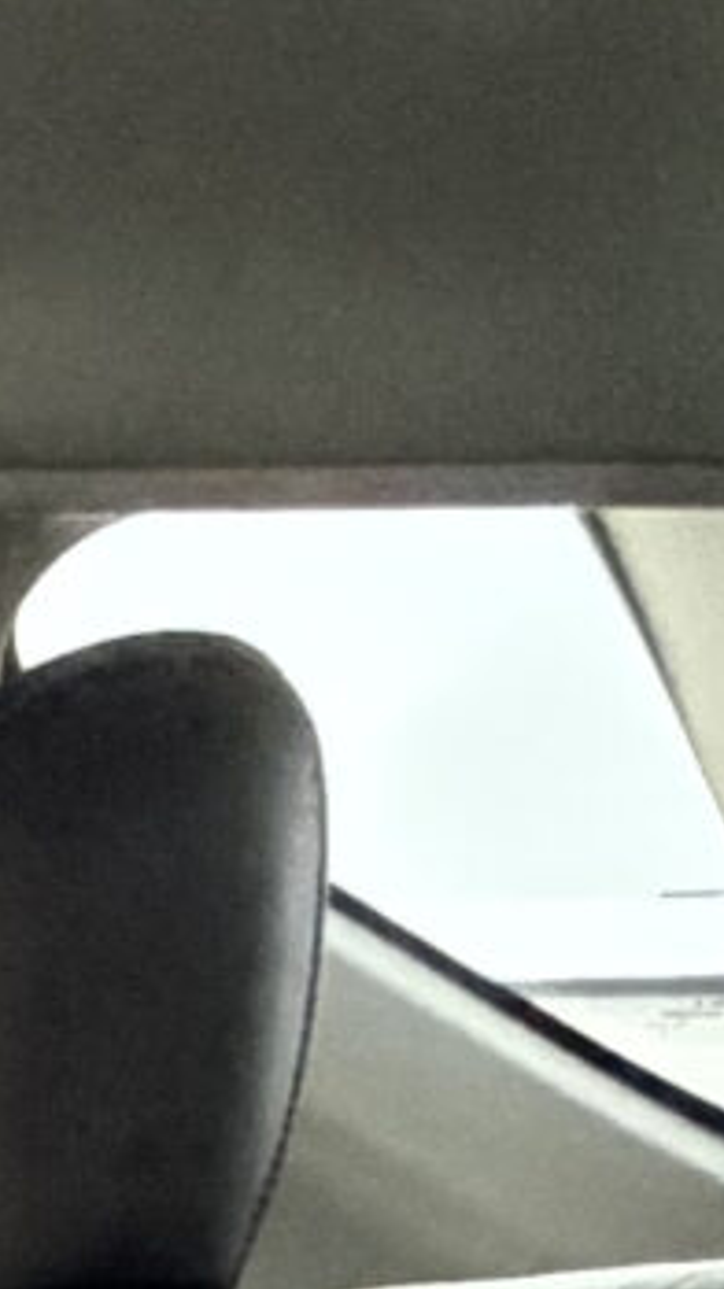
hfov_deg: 8.3
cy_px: 2449
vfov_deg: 15.8
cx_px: -1751
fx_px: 3827
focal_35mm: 112
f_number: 2.2
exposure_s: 1/60
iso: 640
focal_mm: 2.22
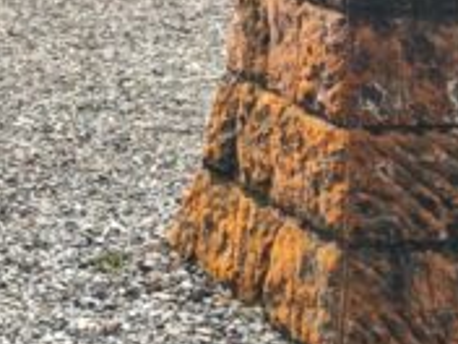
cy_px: -396
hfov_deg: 11.8
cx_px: -671
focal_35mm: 134
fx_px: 1773
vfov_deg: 10.1
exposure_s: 1/120
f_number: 1.9
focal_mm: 5.56
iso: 256
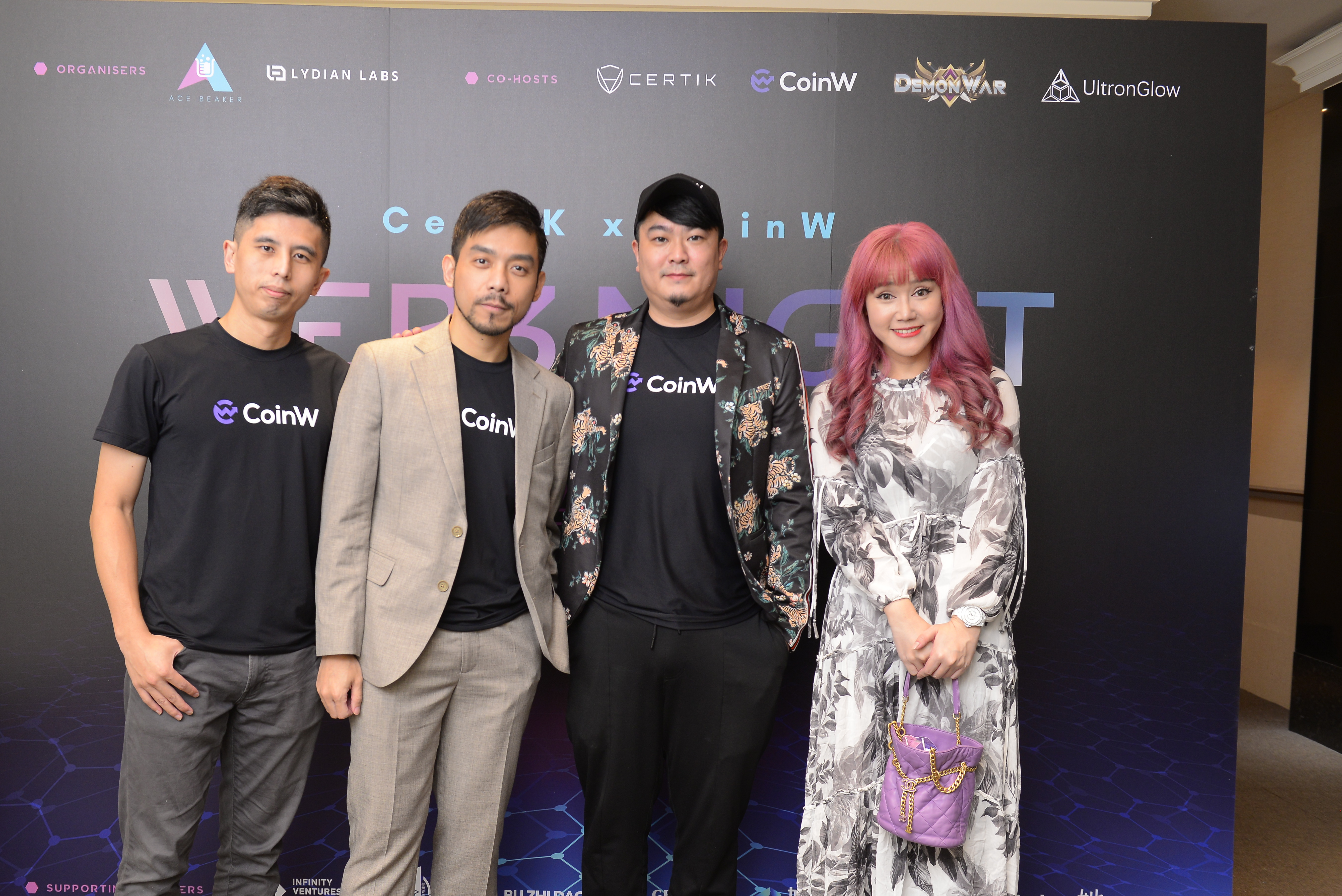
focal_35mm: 36
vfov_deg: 36.9
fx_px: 1342
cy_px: 501
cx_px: 588
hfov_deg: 53.0
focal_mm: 32
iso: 800
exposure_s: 1/80
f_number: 4.5
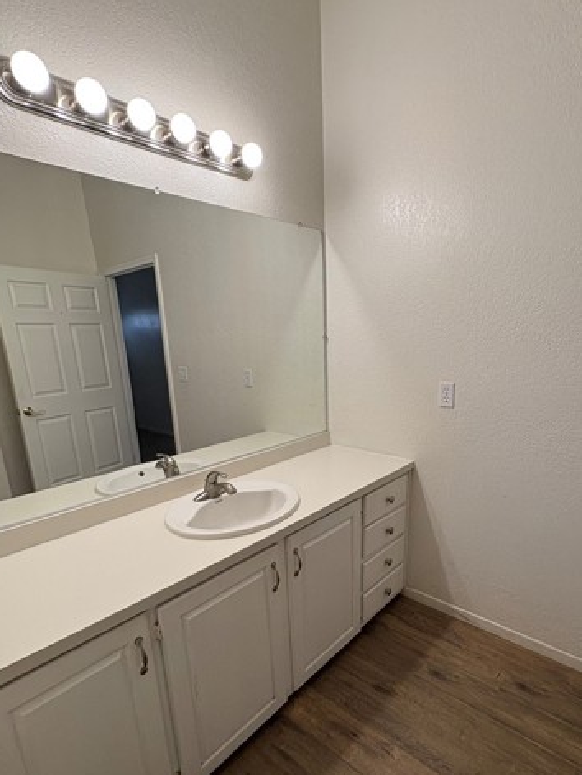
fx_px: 426
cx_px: 322
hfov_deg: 68.5
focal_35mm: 19
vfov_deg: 84.1
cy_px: 445
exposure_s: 1/120
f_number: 2.2
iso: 125
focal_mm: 2.22
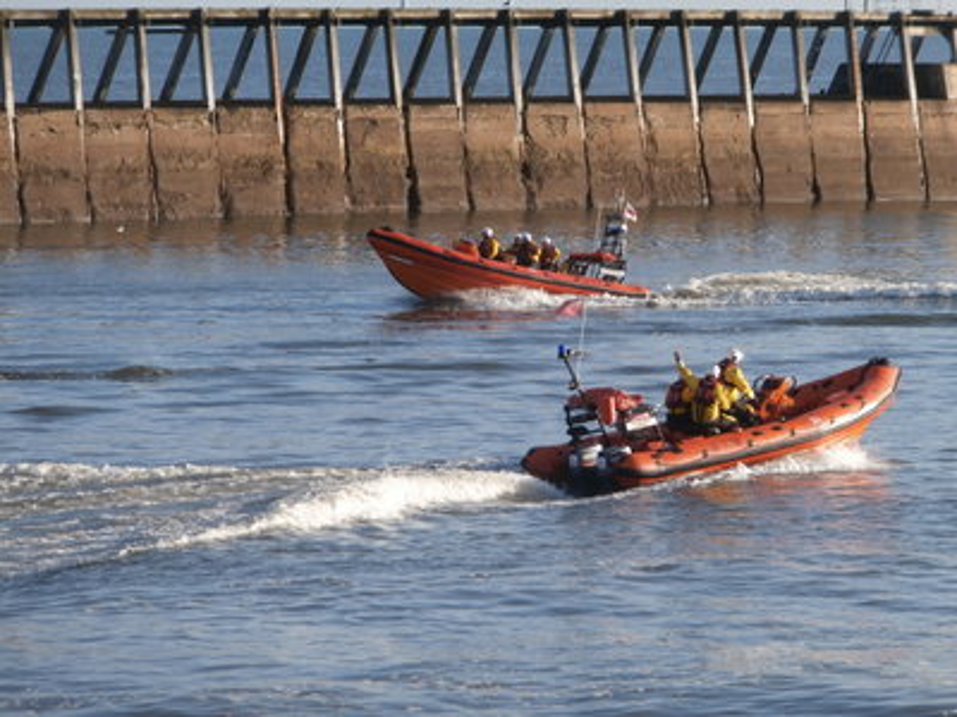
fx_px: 6635
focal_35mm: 240
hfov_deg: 8.2
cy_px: 358
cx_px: 478
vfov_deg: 6.2
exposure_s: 1/320
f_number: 5.8
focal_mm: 42
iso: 100
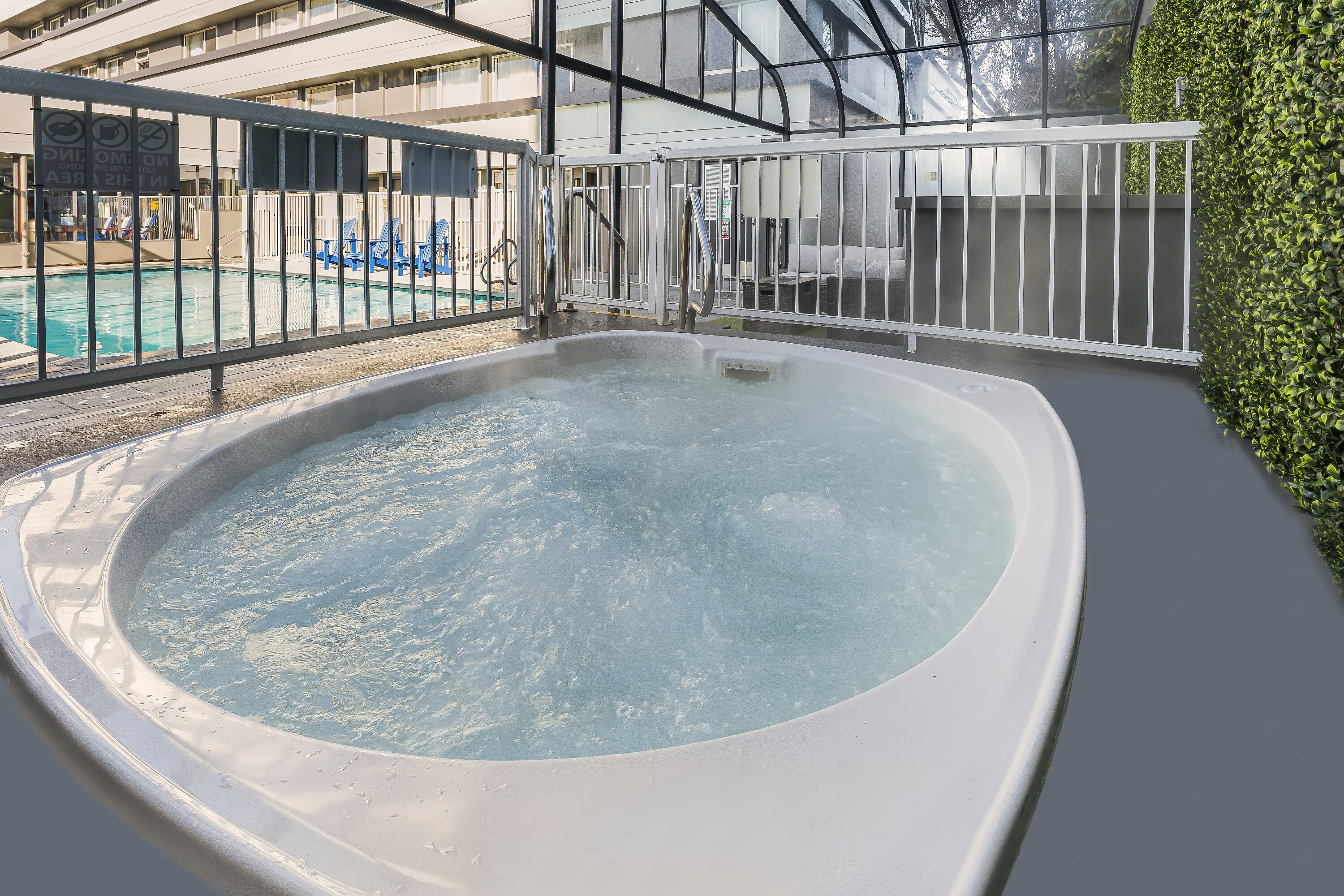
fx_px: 523
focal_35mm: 14
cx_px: 672
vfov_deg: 81.2
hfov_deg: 104.3
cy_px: 448
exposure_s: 1/250
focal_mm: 14
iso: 800
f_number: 10
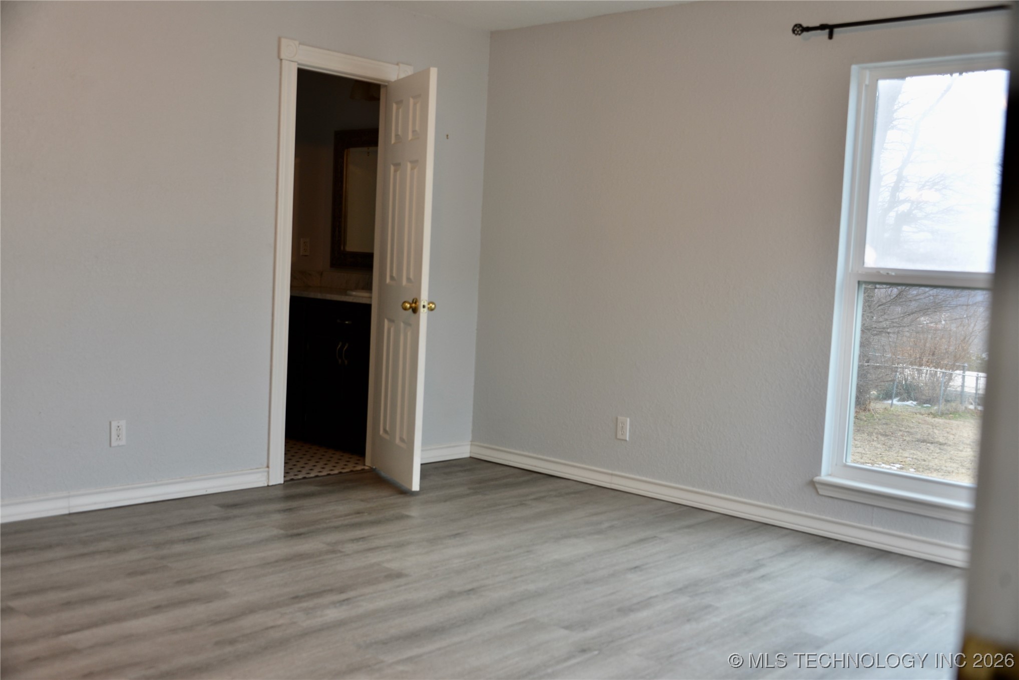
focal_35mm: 36
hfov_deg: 53.1
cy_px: 340
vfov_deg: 36.9
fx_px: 1019
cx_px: 510
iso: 320
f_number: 4.5
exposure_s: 1/80
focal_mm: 36
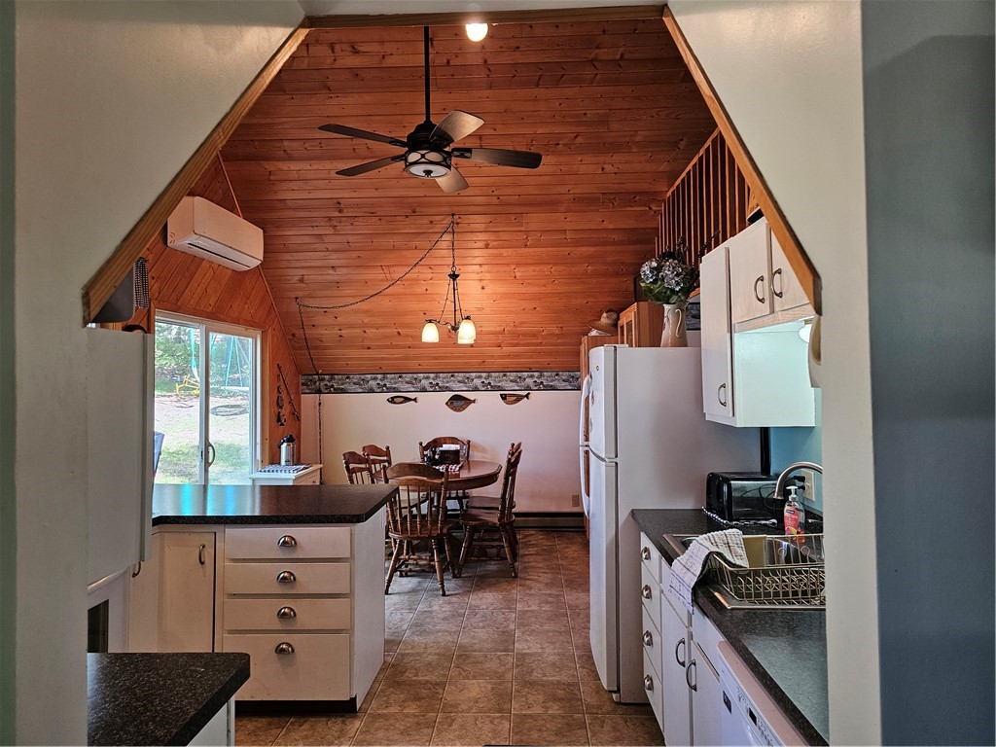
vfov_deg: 58.9
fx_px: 662
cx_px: 498
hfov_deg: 73.9
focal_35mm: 23
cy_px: 374
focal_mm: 6.3
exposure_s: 1/120
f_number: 1.7
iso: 250
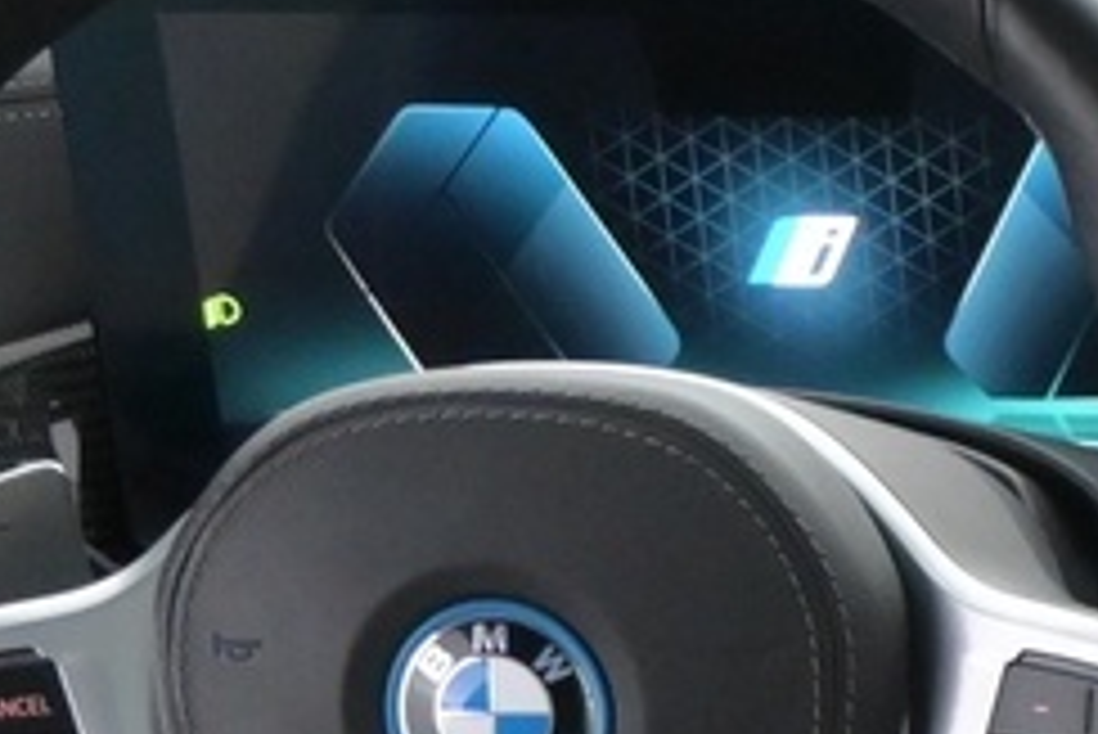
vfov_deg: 6.9
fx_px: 5614
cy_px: 1963
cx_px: 2466
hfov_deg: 10.0
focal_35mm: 184
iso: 2500
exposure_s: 1/50
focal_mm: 18.5
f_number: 3.8
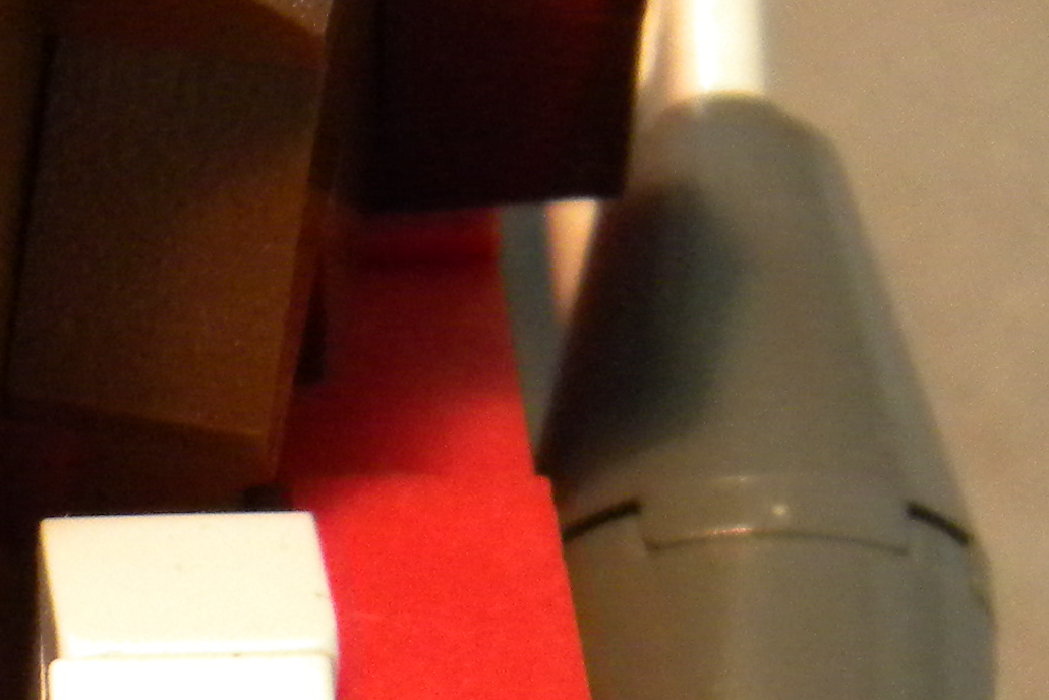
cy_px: 1143
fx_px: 6004
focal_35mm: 206
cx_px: -533
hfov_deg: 9.7
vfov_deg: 6.6
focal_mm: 10.1
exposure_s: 1/54.4
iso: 400
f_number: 4.1
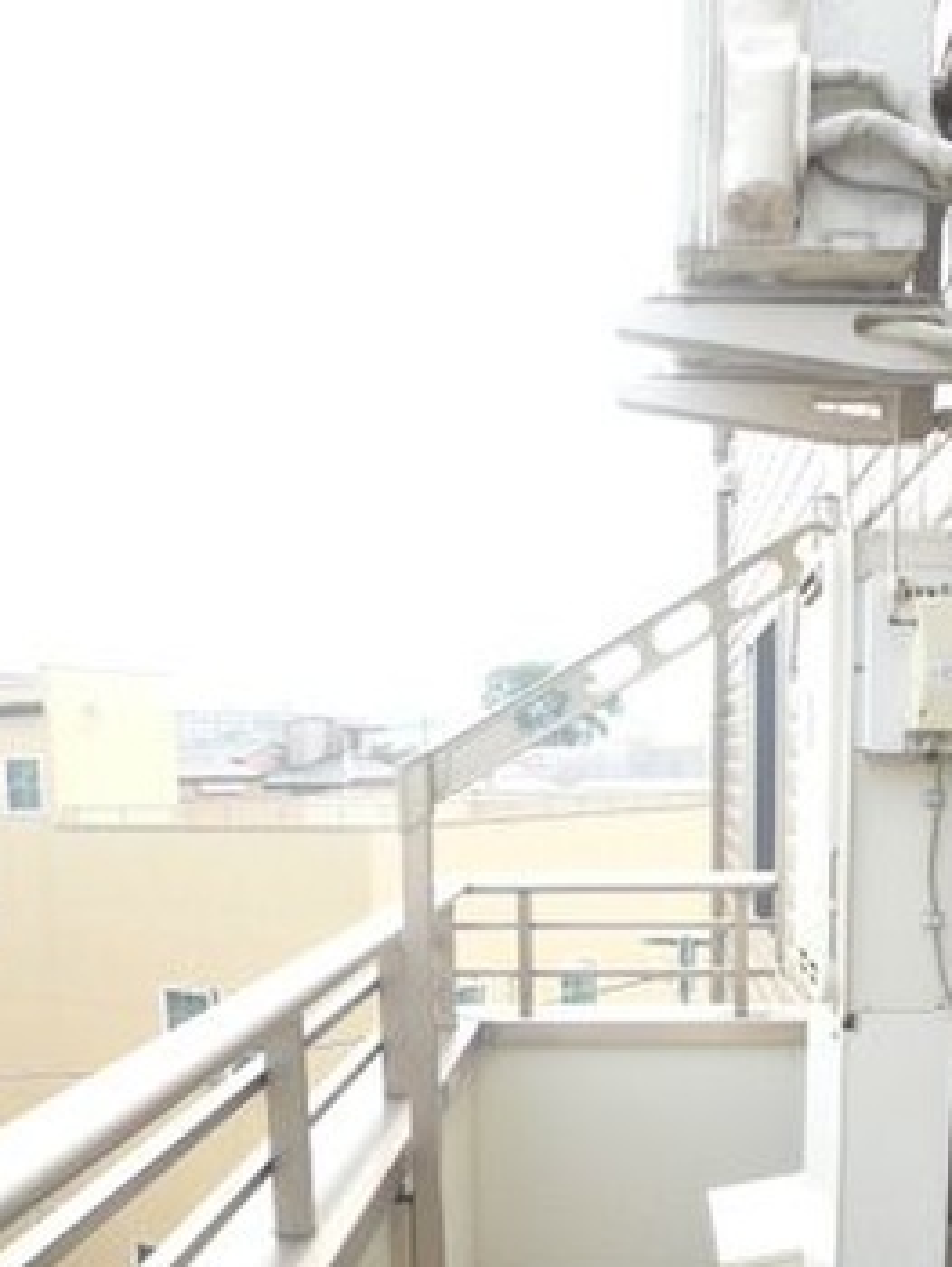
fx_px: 1758
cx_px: 538
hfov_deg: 30.3
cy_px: 1057
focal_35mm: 48
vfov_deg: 37.8
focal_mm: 5.1
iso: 80
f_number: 2.8
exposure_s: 1/200
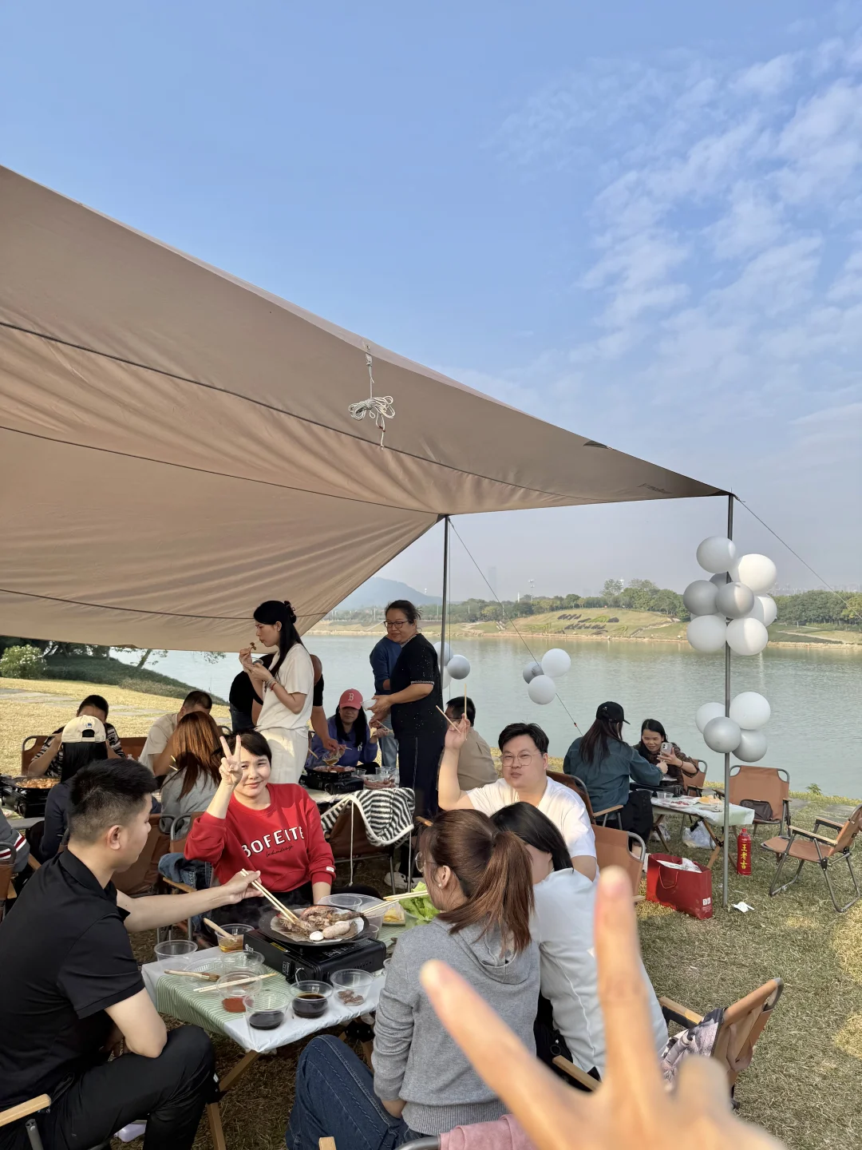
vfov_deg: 71.6
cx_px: 431
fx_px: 797
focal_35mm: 24
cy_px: 575
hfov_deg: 56.8
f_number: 1.78
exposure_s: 1/2445
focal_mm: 6.76
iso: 80
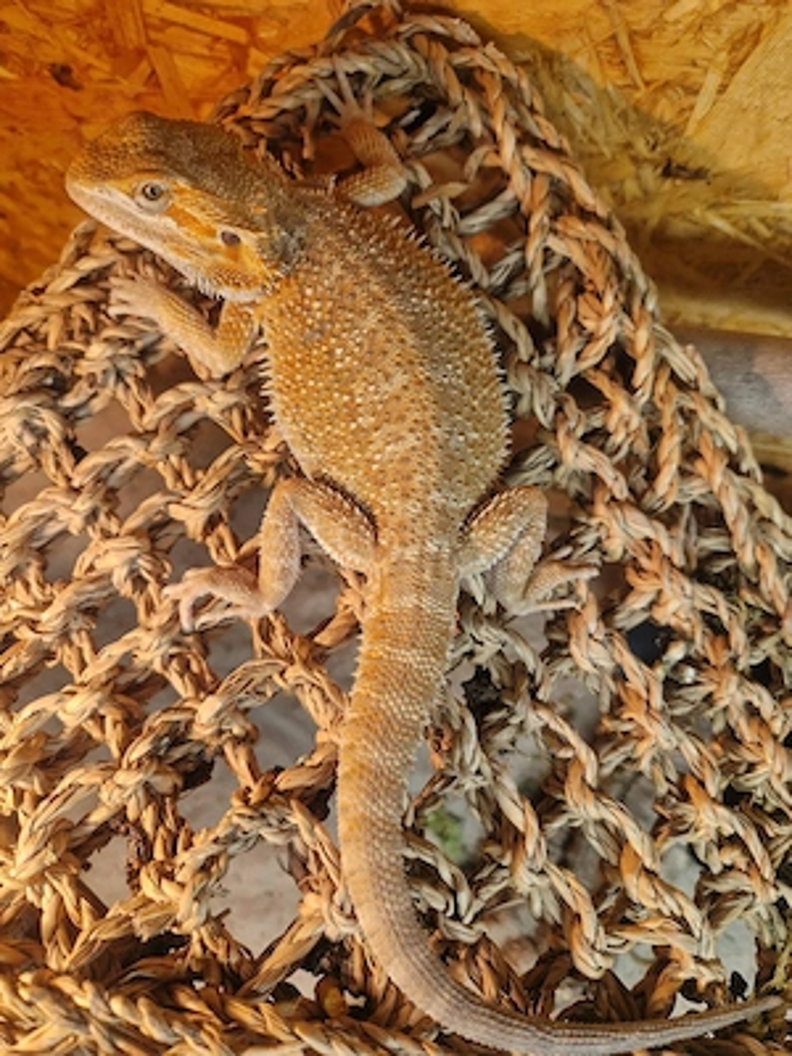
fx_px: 702
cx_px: 396
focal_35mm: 23
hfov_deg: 58.9
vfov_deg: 73.9
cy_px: 528
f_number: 1.8
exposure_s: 1/100
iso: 80
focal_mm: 5.4
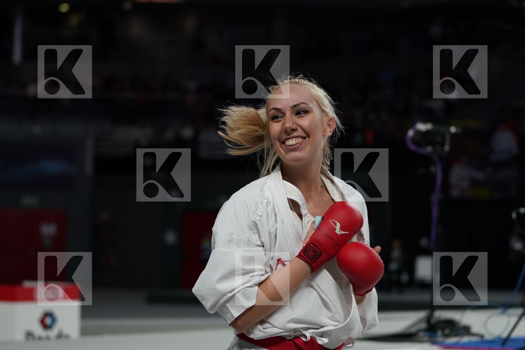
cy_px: 175
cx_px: 262
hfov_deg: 19.5
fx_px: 1531
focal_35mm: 105
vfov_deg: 13.0
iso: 1600
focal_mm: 70
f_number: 2.8
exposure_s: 1/1000
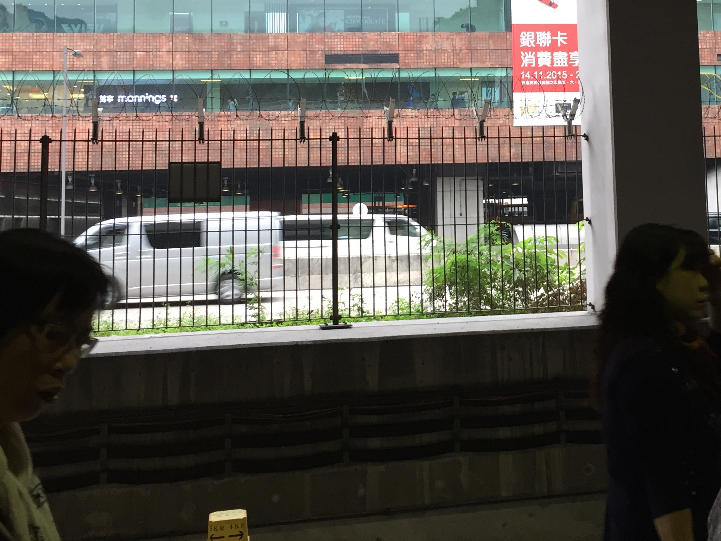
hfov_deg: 37.0
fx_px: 1062
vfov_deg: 28.0
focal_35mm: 51
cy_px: 109
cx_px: 500
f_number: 2.2
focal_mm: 4.15
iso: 32
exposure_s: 1/33
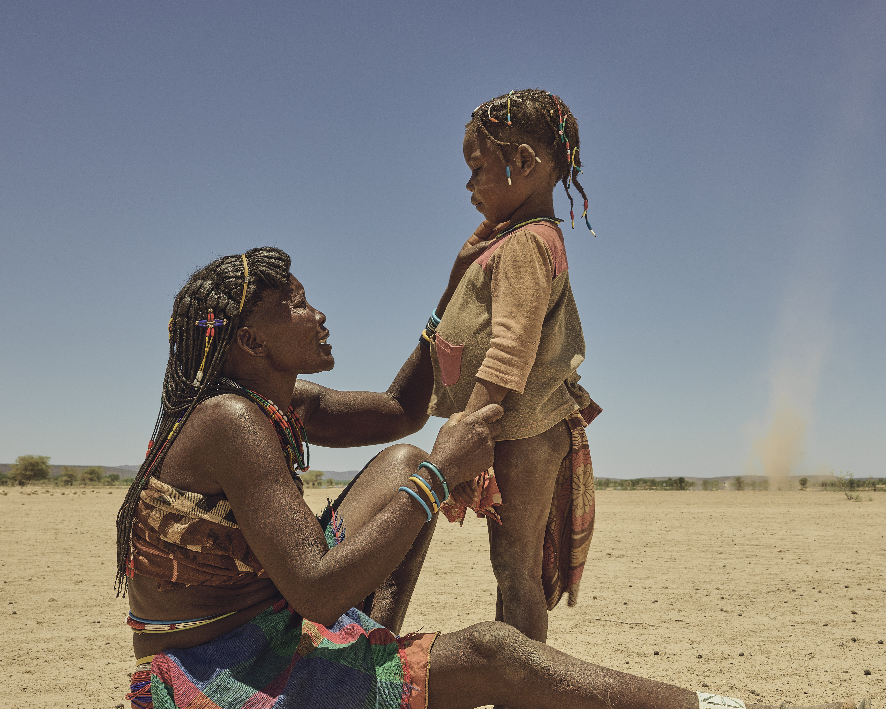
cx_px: 547
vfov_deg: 29.1
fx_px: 1364
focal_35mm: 52
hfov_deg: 35.8
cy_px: 421
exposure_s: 1/125
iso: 100
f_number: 19
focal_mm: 50
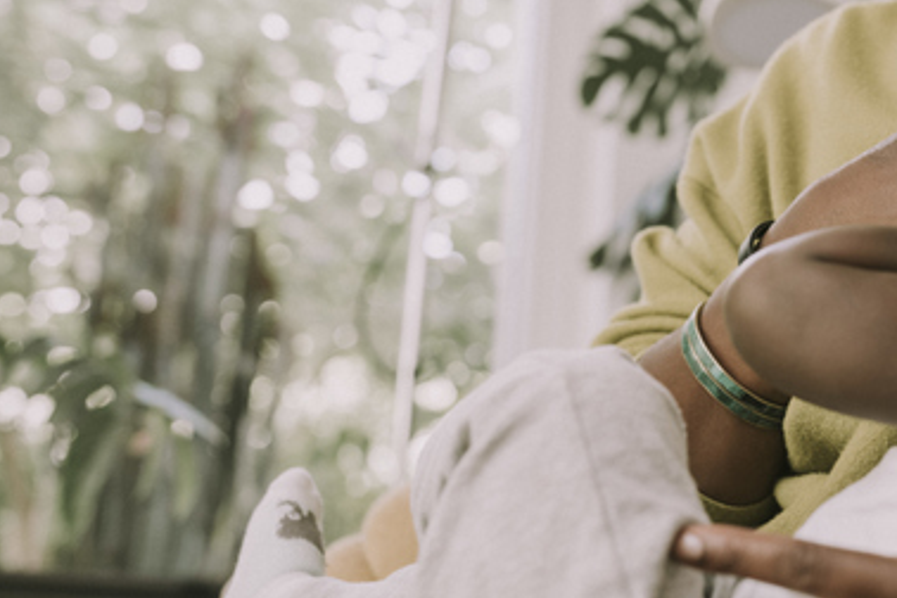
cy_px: 231
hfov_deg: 29.2
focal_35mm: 67
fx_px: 1669
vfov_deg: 20.3
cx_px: 750
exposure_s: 1/160
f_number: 2.8
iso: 1000
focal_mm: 35
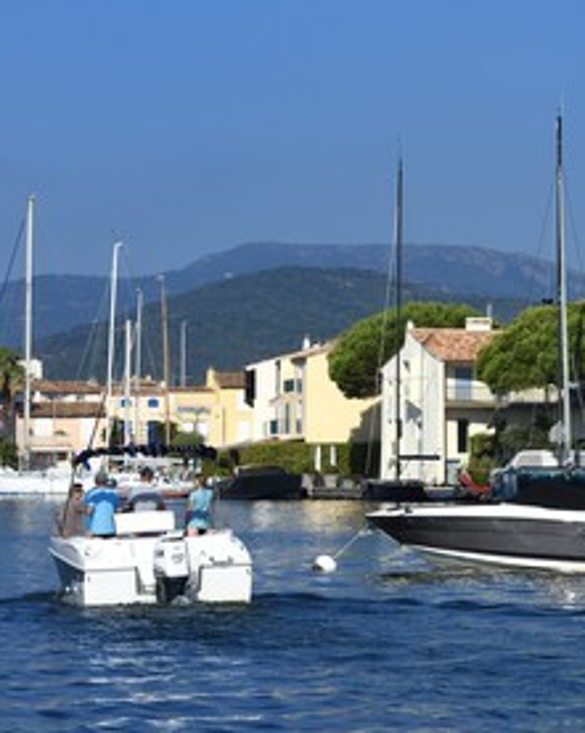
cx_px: 455
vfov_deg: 10.9
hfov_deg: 8.7
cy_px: 365
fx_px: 3859
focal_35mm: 178
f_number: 11
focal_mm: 125
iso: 200
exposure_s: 1/320
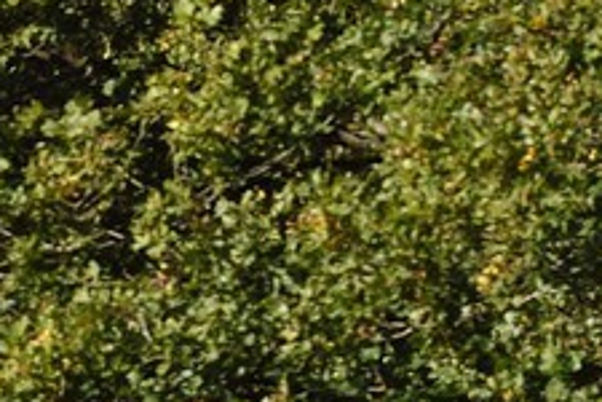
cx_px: -1458
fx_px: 23760
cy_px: 992
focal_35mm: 1421
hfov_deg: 1.4
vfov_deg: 1.0
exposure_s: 1/200
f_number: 9
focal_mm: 200
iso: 200
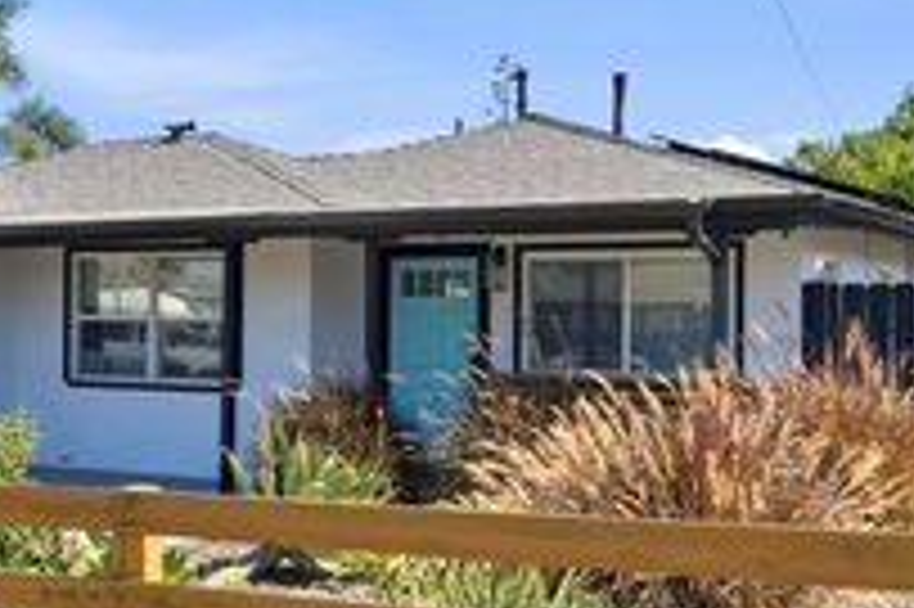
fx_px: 1497
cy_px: 182
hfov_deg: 33.0
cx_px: 185
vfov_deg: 22.8
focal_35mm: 59
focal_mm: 24
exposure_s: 1/250
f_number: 8
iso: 100
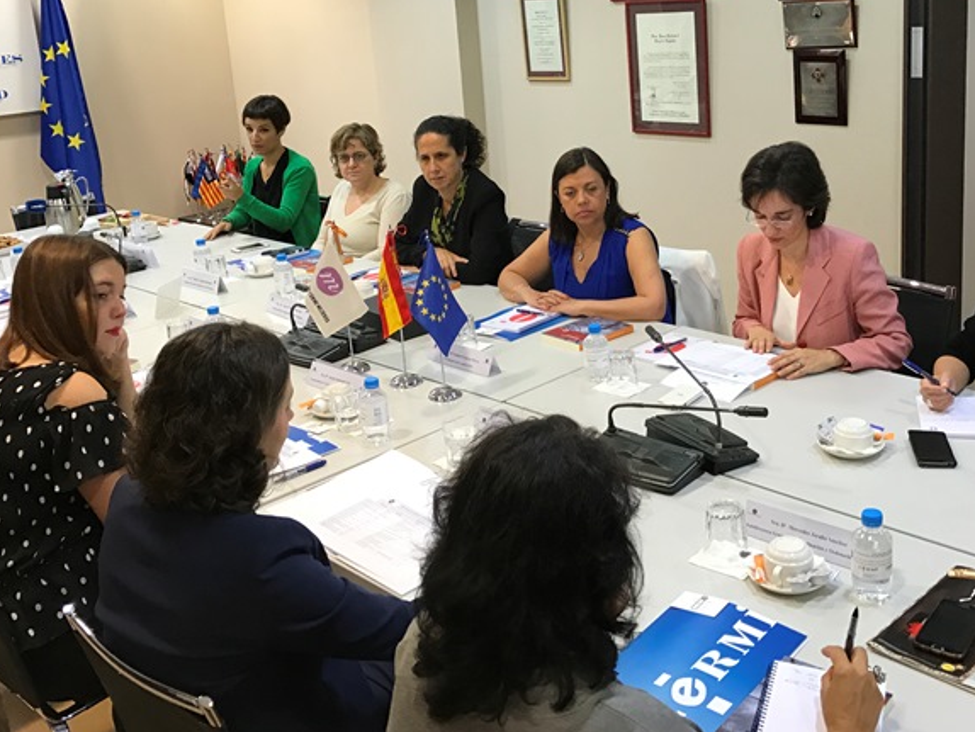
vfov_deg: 36.5
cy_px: 250
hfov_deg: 47.7
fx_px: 1099
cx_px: 549
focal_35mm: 39
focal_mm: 3.99
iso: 40
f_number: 1.8
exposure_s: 1/33
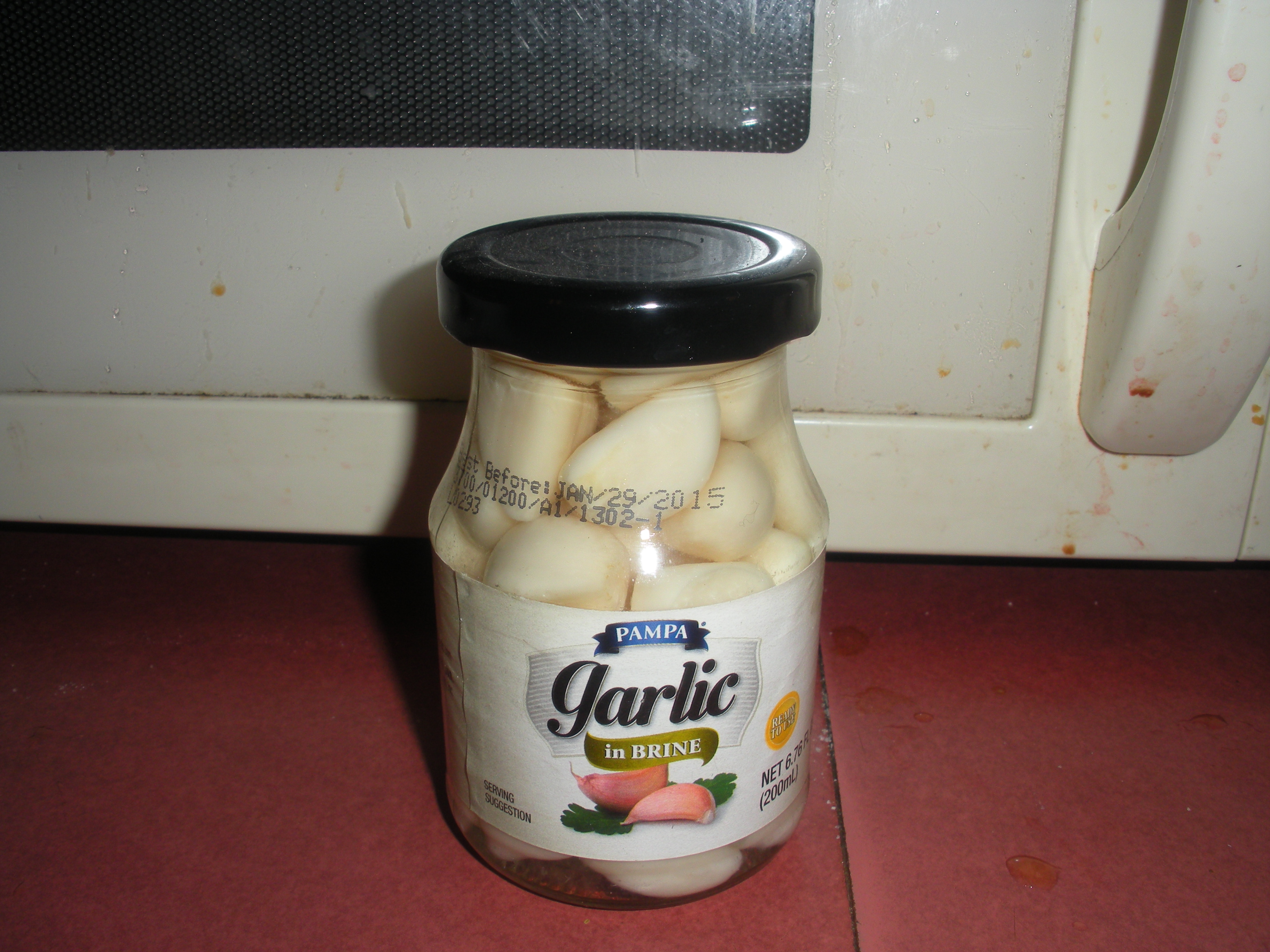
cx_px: 635
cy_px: 476
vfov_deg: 39.7
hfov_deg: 51.4
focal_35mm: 36
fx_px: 1321
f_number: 5.6
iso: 64
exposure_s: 1/60
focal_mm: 6.3
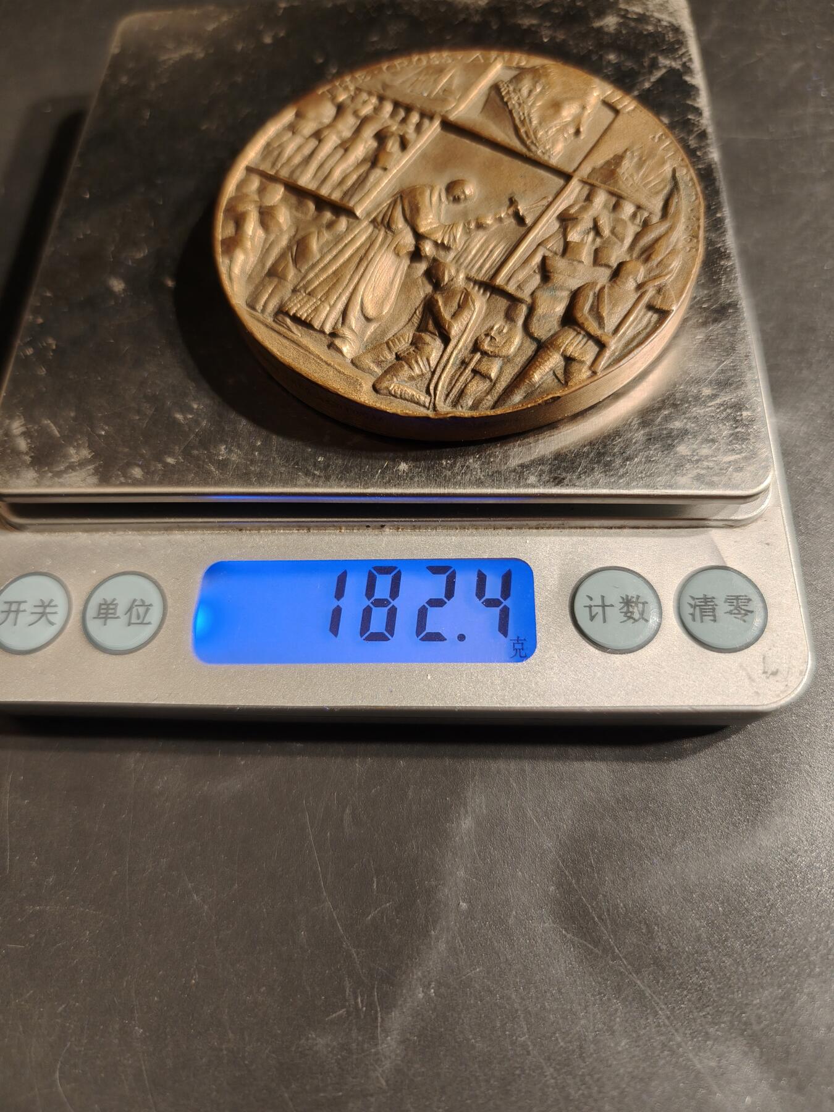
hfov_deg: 58.9
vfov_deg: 73.9
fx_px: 739
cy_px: 556
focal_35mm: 23
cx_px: 417
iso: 250
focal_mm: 6.06
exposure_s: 1/176
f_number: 1.6
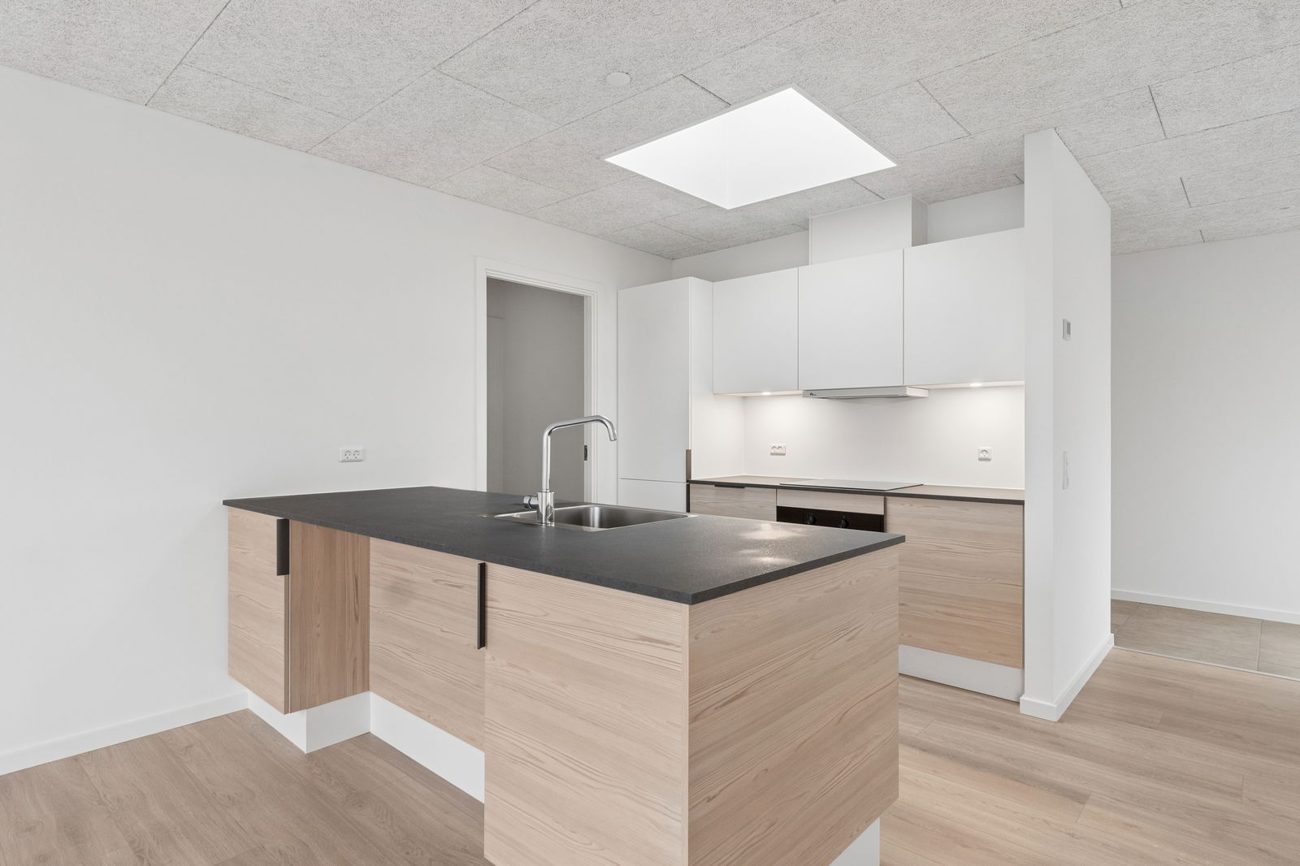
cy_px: 433
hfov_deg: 90.0
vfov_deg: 67.4
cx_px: 650
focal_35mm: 18
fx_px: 650
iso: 400
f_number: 7.1
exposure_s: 1/8
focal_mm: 12
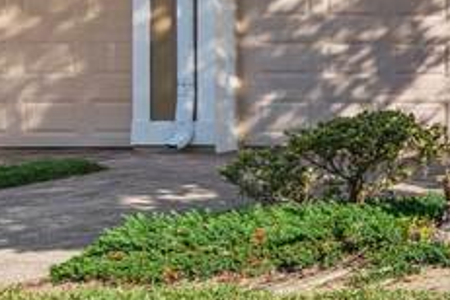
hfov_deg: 14.4
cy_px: 30
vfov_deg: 16.2
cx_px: 1112
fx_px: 1037
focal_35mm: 83
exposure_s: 1/200
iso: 100
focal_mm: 10
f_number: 7.1
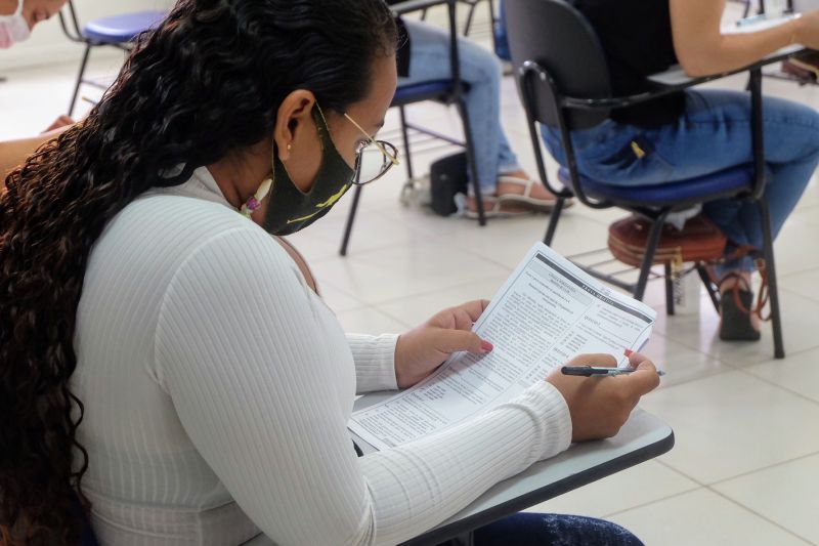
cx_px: 410
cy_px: 273
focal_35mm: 75
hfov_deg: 27.0
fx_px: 1706
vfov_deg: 18.2
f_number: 5.6
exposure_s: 1/125
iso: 2000
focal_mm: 50
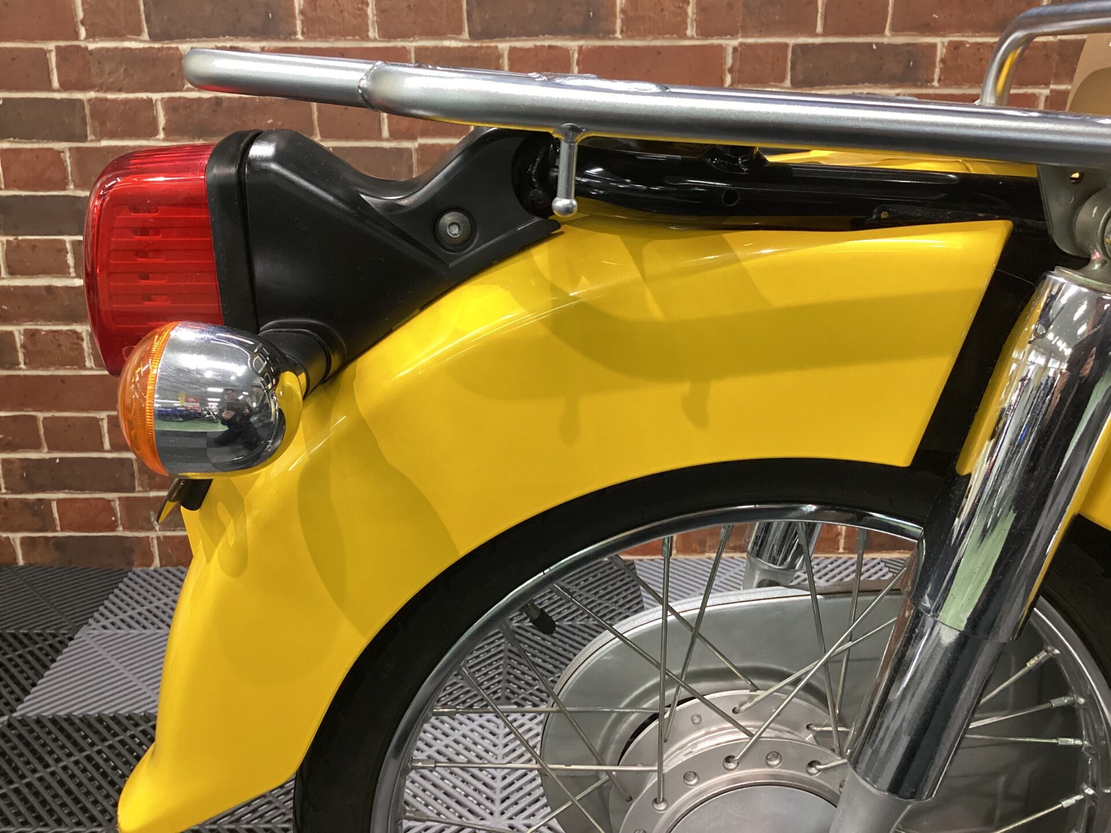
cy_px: 416
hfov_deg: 58.4
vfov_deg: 45.4
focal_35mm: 31
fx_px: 995
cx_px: 556
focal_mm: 3.3
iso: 250
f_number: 2.4
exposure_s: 1/50
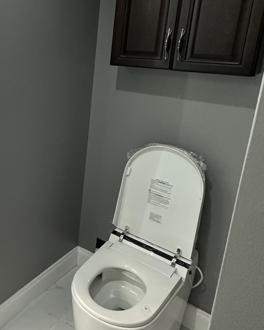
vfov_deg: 52.0
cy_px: 116
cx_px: -16
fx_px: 332
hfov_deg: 37.4
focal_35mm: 34
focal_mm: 2.22
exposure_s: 1/120
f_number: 2.2
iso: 250
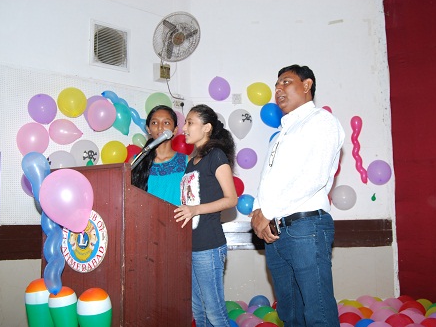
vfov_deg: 33.6
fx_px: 542
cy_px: 164
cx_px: 234
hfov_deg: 43.8
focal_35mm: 43
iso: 400
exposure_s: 1/100
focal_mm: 26
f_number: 6.3
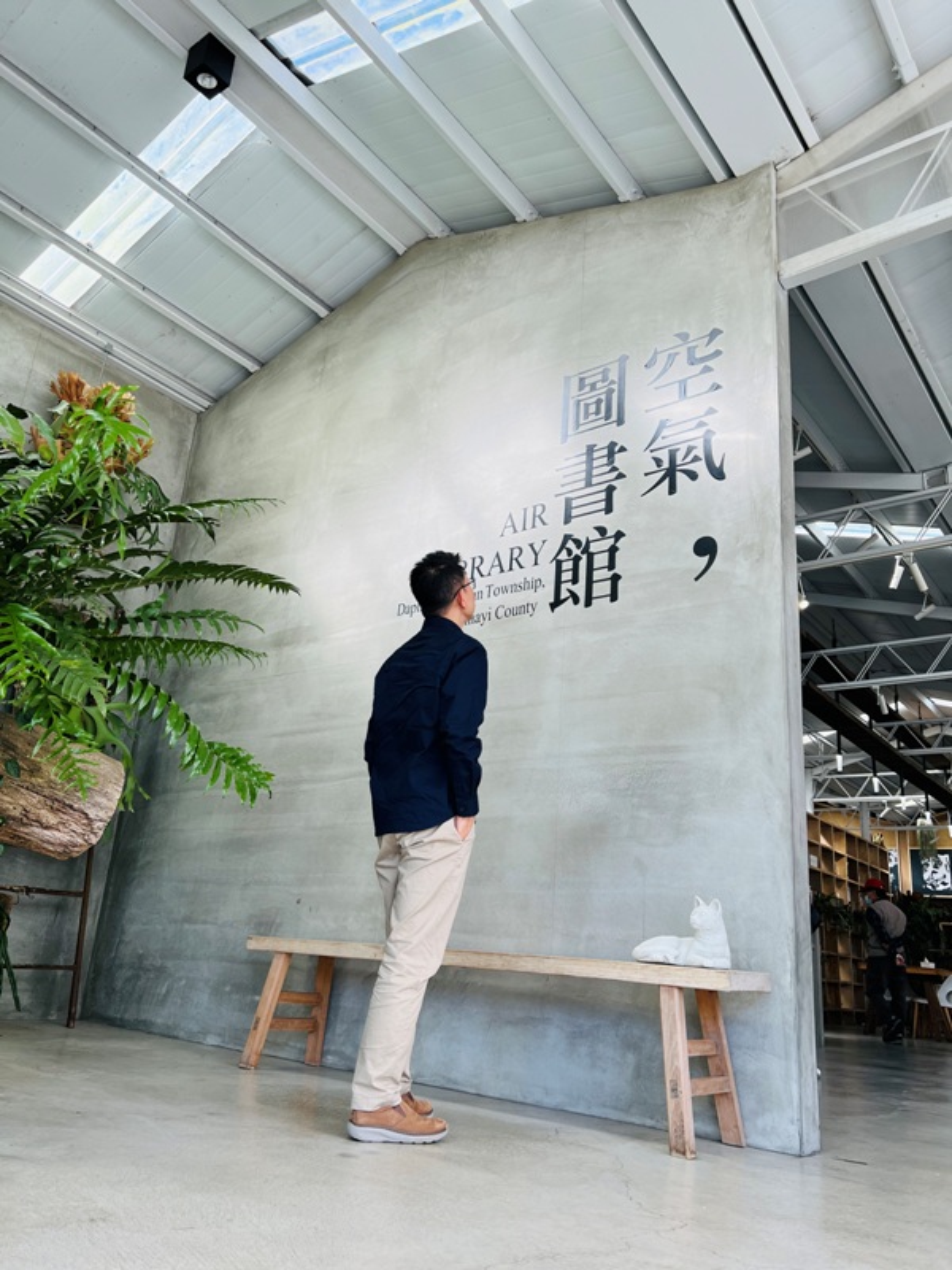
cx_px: 476
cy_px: 635
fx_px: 953
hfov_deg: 53.1
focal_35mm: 26
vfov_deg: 67.3
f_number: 1.5
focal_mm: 5.7
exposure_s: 1/408
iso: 50
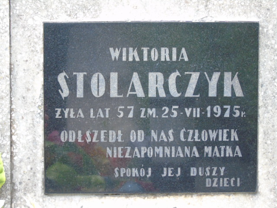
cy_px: 104
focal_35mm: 212
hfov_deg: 9.3
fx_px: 1696
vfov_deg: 7.0
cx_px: 138
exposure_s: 1/60
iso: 400
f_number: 4.7
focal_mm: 38
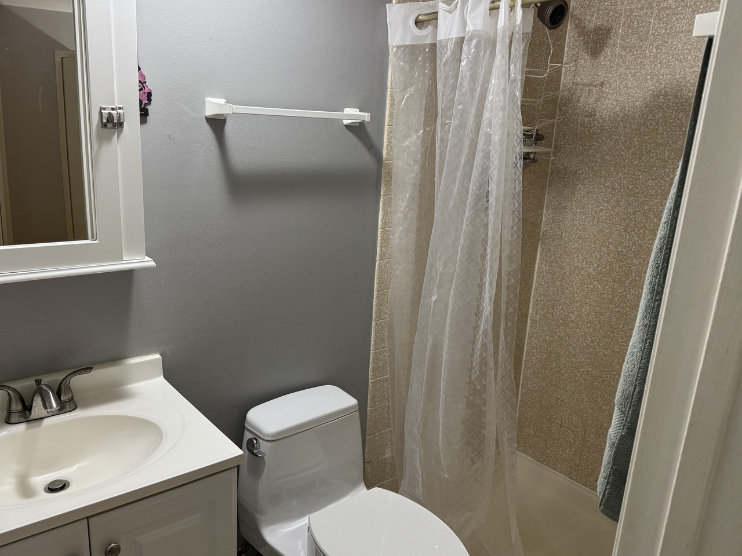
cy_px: 286
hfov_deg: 65.1
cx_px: 326
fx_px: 579
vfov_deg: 51.3
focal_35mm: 27
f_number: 1.78
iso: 320
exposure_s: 1/60
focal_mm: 6.76
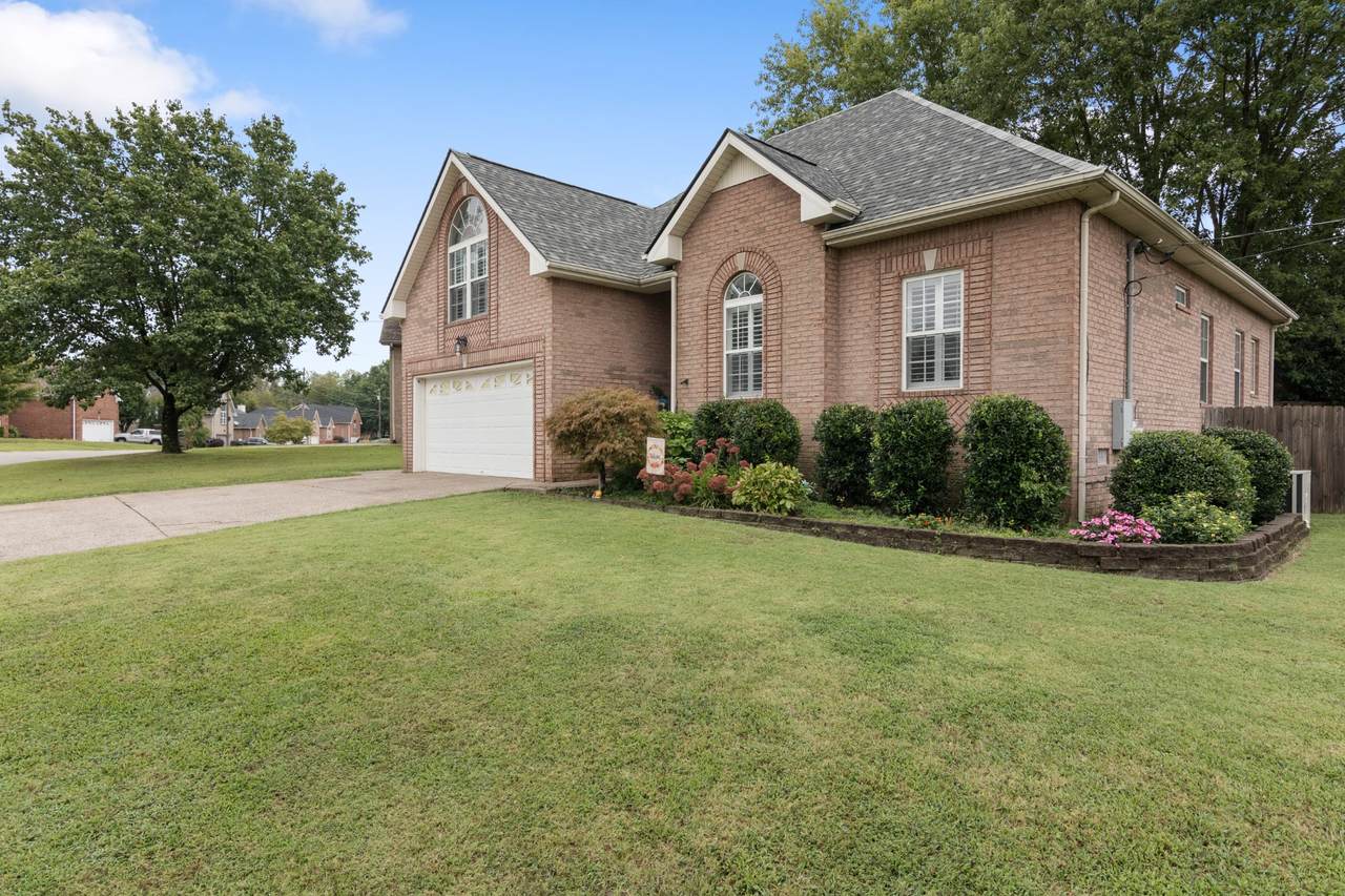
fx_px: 710
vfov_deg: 64.5
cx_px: 672
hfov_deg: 86.9
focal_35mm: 19
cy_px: 448
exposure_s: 1/125
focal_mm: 13
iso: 320
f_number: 8
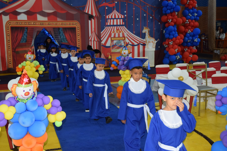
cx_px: 114
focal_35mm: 44
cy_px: 76
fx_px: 275
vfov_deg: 30.9
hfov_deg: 44.9
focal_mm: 29
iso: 1100
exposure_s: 1/60
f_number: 3.8
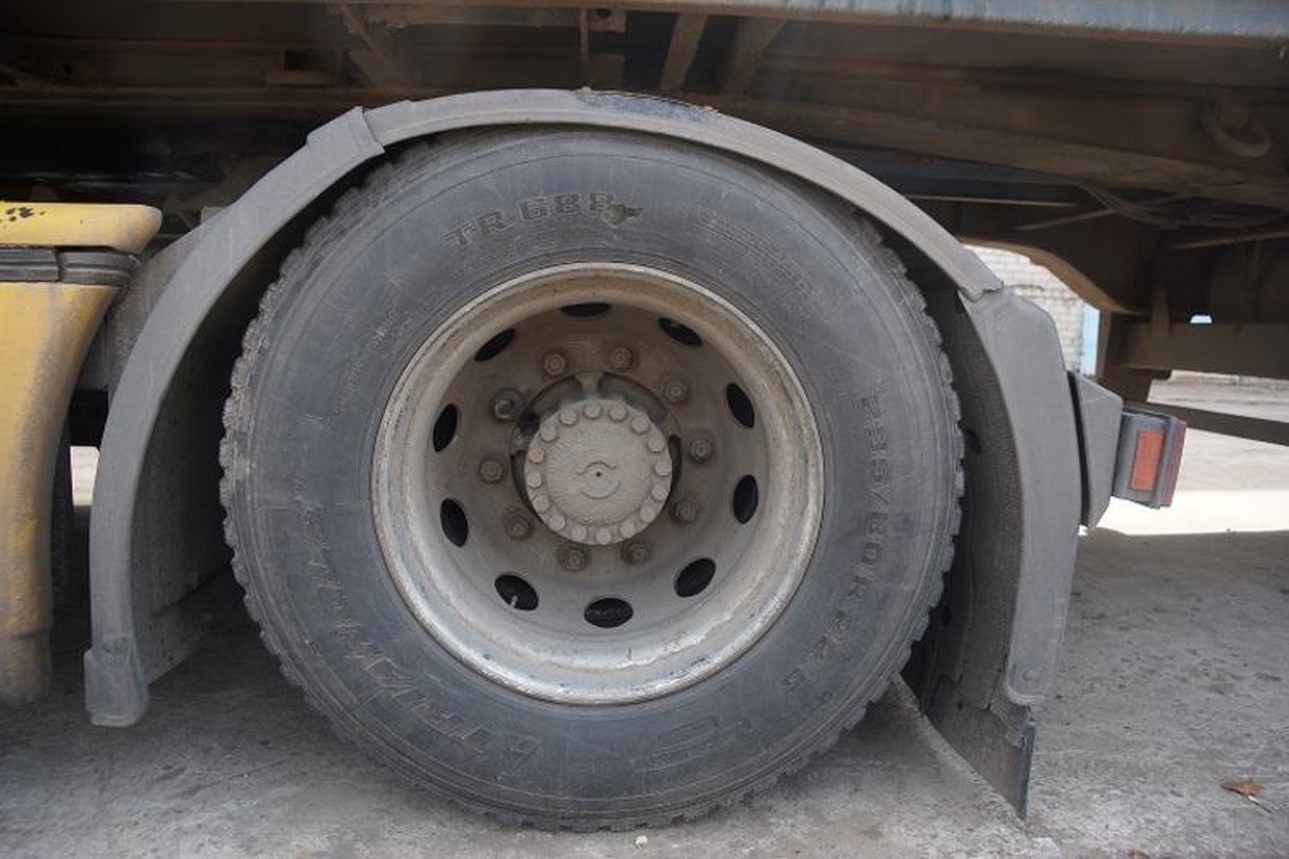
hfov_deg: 73.8
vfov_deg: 53.1
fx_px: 859
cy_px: 430
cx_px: 644
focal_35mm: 24
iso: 125
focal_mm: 16
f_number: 4
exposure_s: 1/160
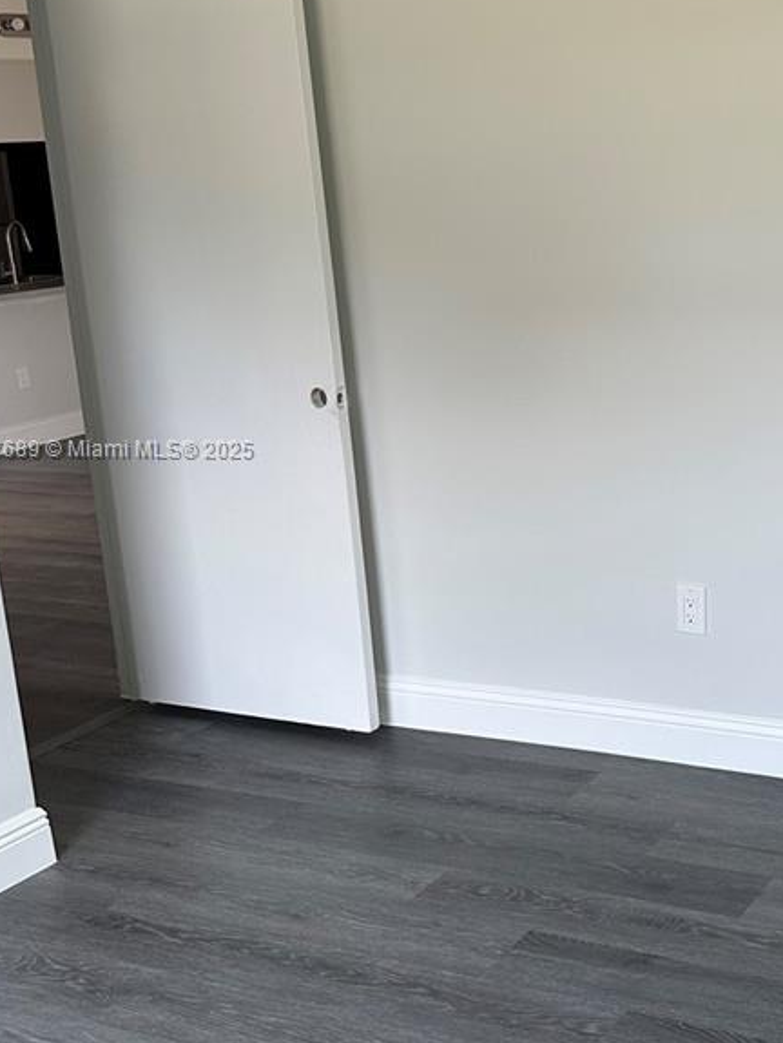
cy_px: 451
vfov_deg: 38.1
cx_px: 736
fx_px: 1508
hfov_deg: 27.8
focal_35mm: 50
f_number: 1.78
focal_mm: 6.86
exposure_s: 1/121
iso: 64
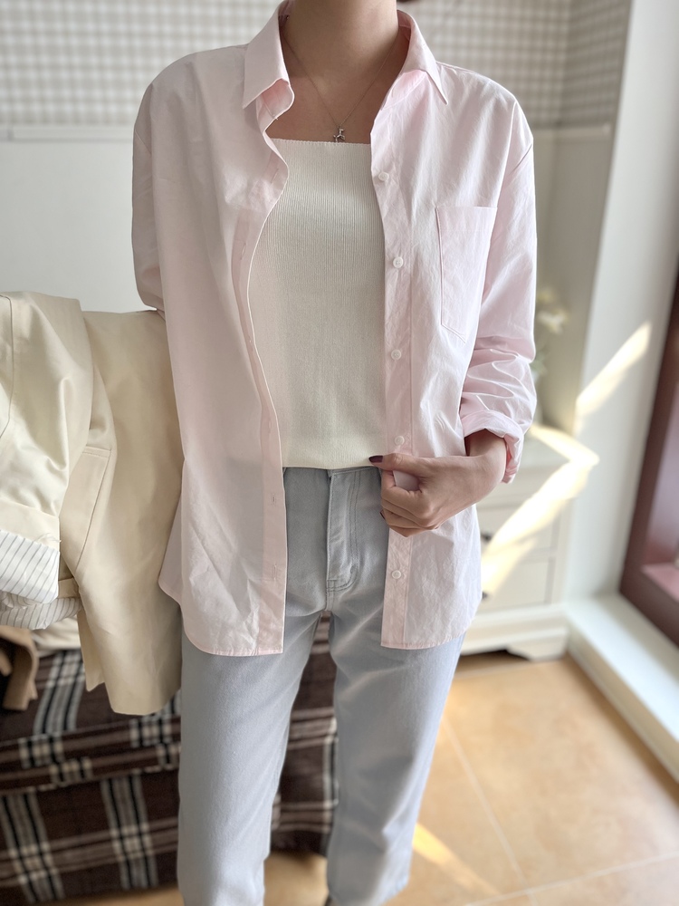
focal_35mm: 26
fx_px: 680
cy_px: 453
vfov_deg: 67.3
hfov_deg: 53.1
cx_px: 340
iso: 80
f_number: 1.6
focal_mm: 5.1
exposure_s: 1/121
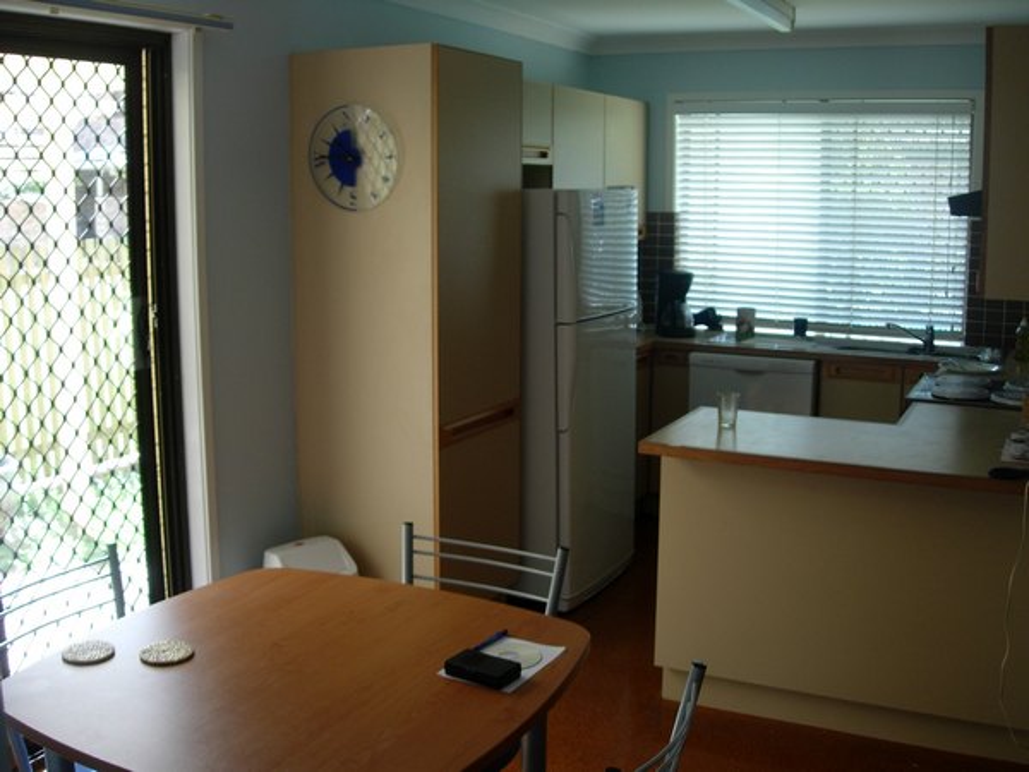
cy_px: 386
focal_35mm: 38
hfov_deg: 49.0
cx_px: 514
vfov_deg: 37.7
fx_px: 1130
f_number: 2.8
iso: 79
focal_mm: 7.8
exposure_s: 1/57
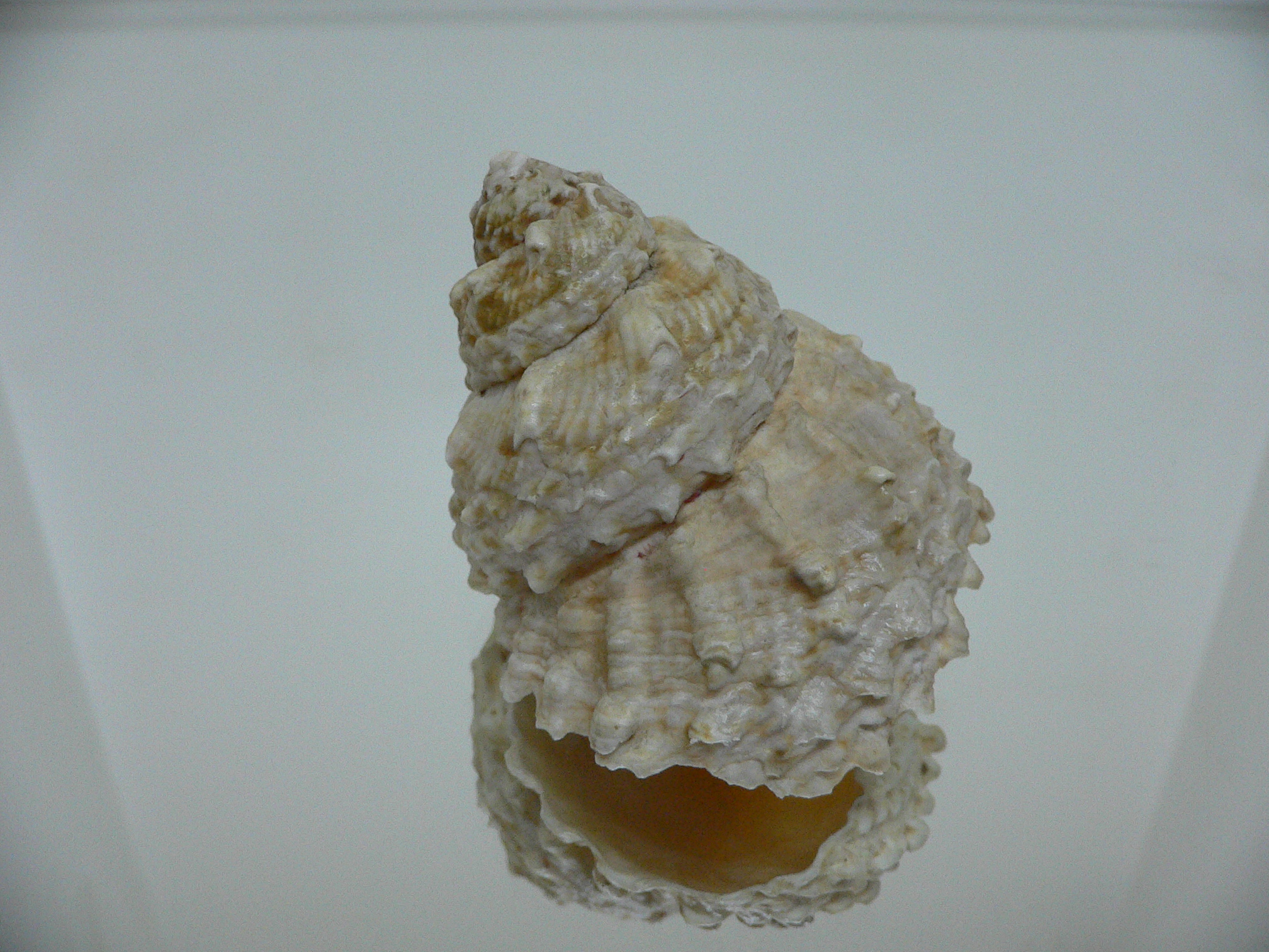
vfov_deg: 40.7
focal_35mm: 35
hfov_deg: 52.6
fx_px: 1283
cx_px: 634
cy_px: 476
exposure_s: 1/60
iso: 200
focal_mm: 4.6
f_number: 2.8
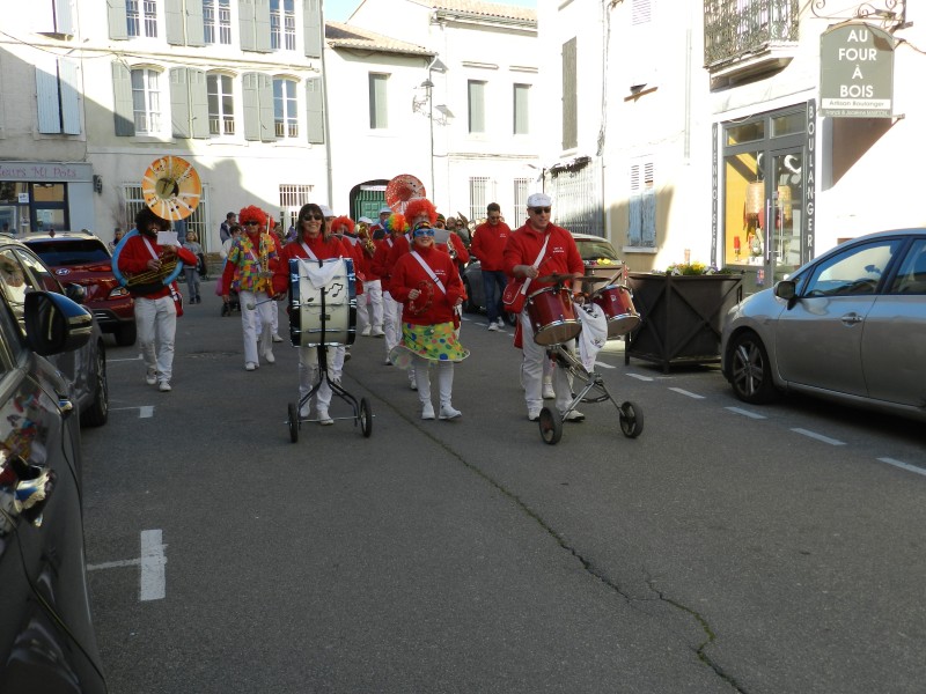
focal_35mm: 38
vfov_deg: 37.7
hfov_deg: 49.0
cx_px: 463
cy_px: 347
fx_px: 1017
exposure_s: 1/500
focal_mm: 6.7
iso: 160
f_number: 4
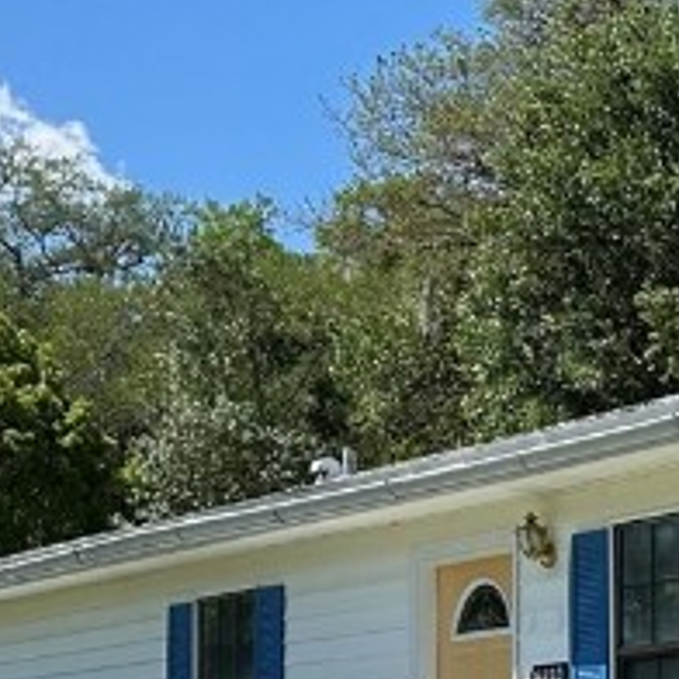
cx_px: 1015
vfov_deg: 15.2
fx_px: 2463
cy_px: 811
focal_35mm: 111
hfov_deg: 14.6
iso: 80
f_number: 1.78
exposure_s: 1/3356
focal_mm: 6.86
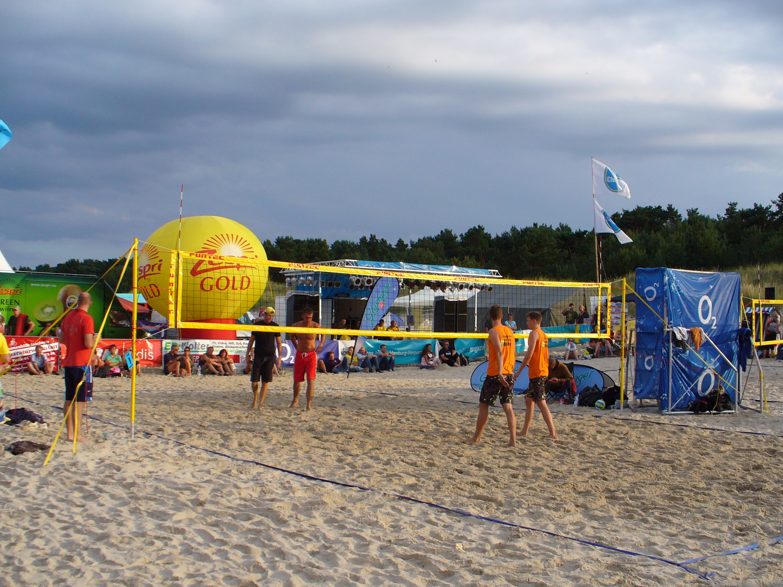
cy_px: 302
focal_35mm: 41
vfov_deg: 35.1
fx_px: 927
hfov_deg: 45.8
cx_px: 385
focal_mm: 6.1
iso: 100
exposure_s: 1/200
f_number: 5.6
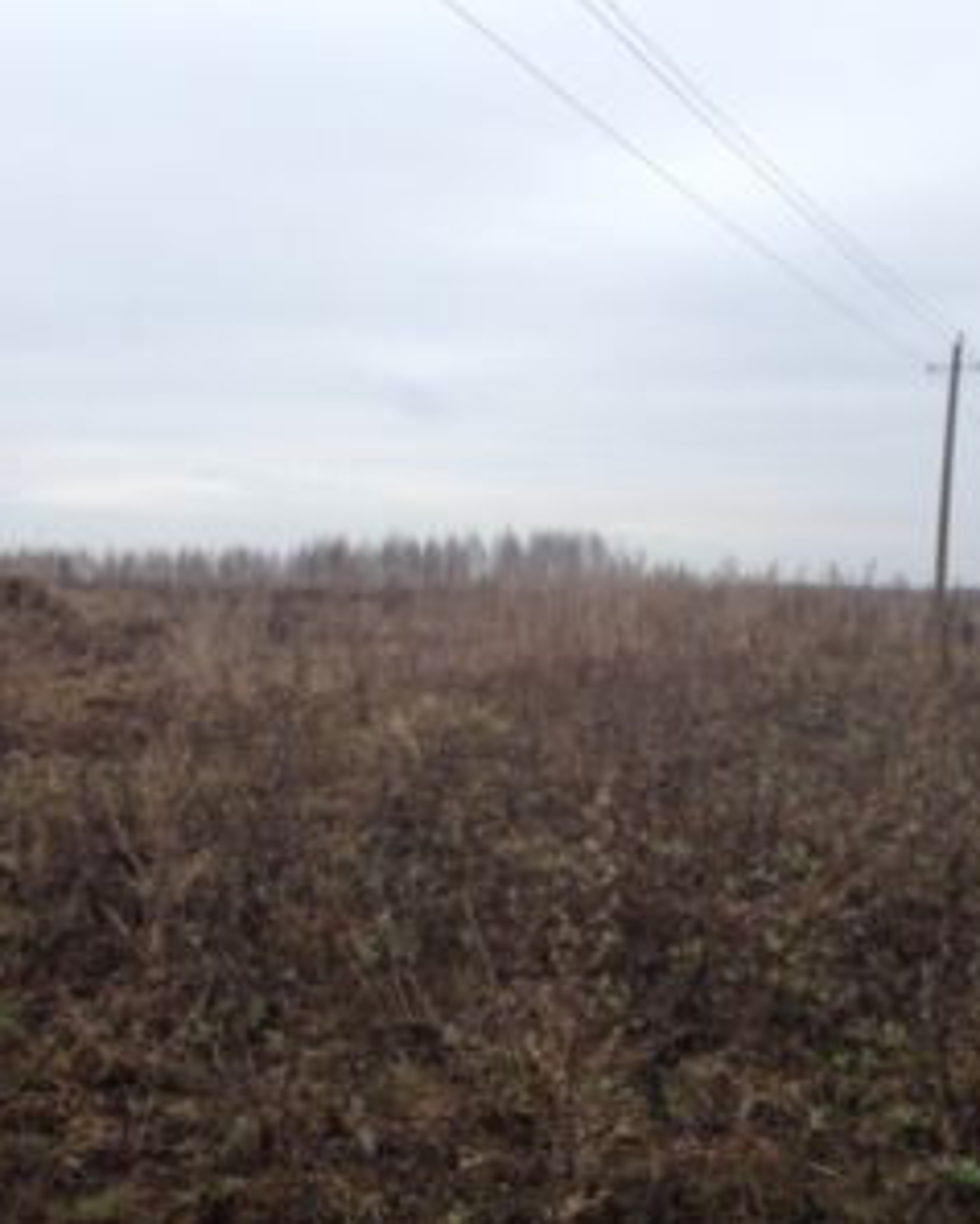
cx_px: 416
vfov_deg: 40.3
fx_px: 1666
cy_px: 614
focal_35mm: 46
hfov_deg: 32.7
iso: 50
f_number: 2.4
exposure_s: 1/235
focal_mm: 4.28
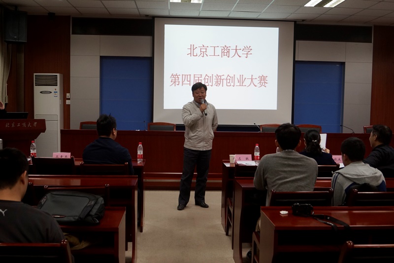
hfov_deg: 53.1
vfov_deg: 36.9
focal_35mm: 36
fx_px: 394
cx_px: 197
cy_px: 132
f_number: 4
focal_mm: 24
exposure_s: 1/60
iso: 500
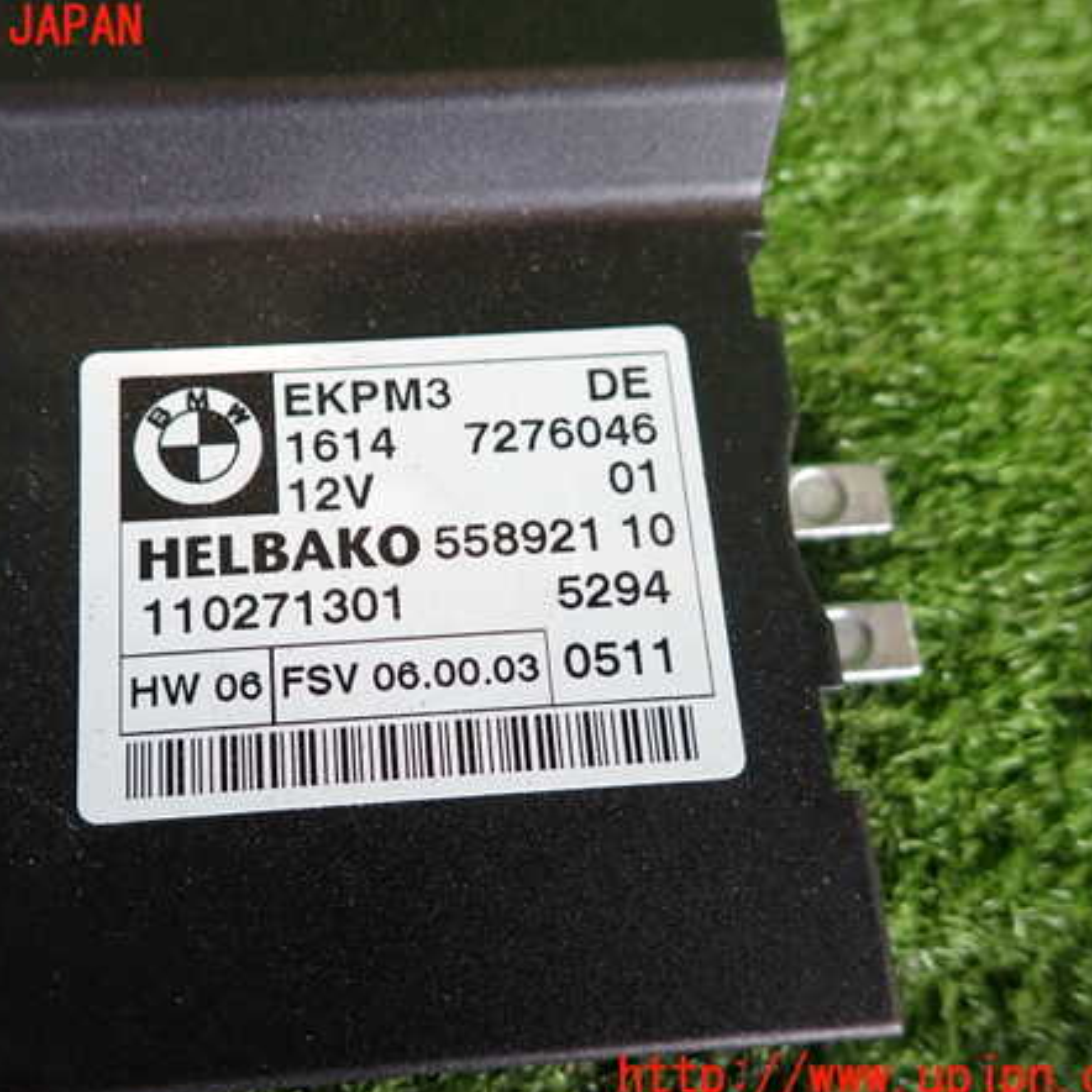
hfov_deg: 53.6
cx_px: 435
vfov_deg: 54.0
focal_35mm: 30
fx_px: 1071
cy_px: 553
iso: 200
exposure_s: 1/40
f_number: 2
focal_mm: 4.5
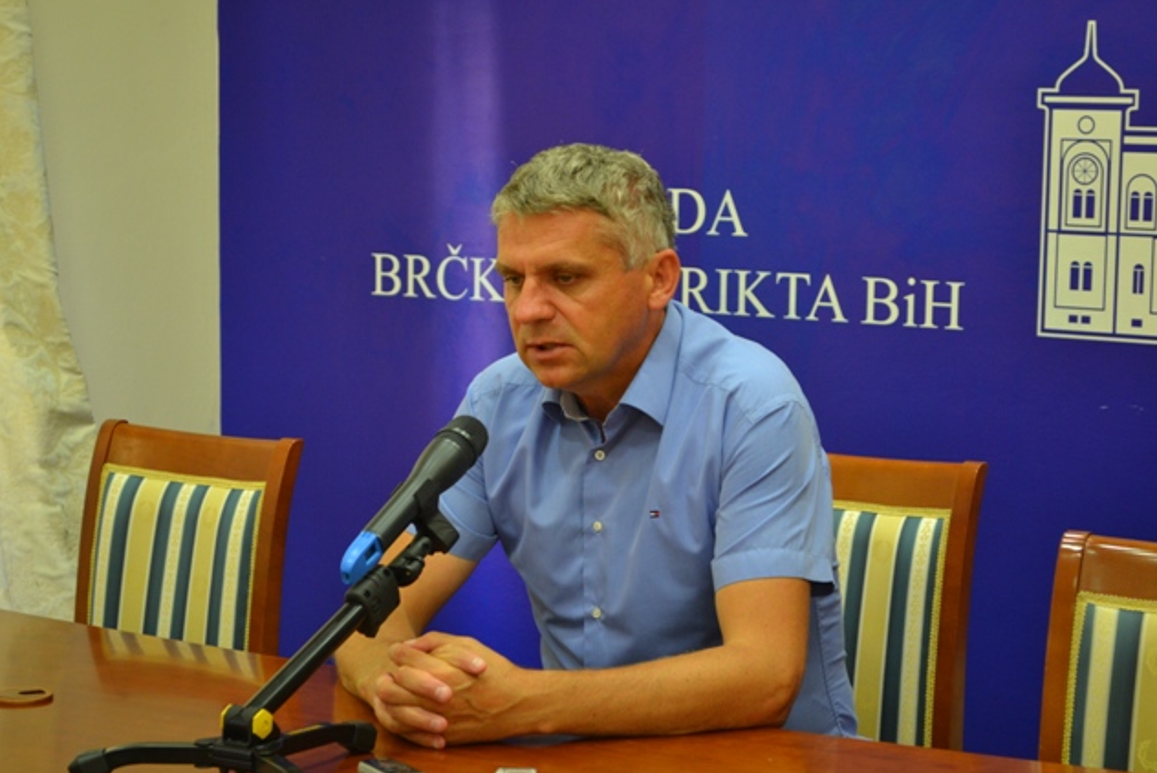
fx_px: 2685
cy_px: 389
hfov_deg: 24.3
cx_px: 575
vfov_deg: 16.4
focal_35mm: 84
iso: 900
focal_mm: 55
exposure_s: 1/30
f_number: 5.6
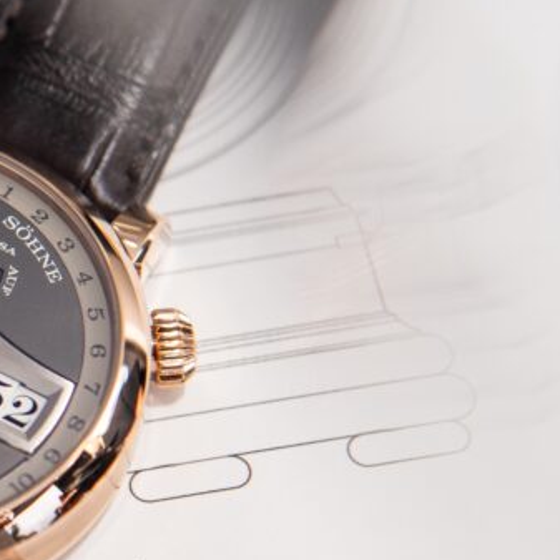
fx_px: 3313
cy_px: 338
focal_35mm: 181
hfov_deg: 9.5
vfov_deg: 9.7
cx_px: -146
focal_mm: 70
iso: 1000
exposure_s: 1/250
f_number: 6.3
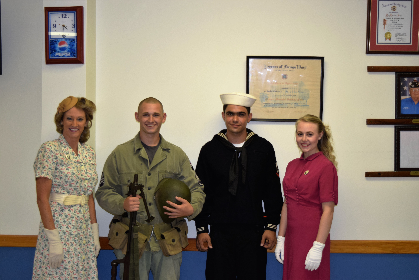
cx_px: 210
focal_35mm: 54
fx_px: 628
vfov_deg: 25.1
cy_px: 140
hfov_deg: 36.9
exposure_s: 1/100
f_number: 5
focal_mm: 36
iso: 800
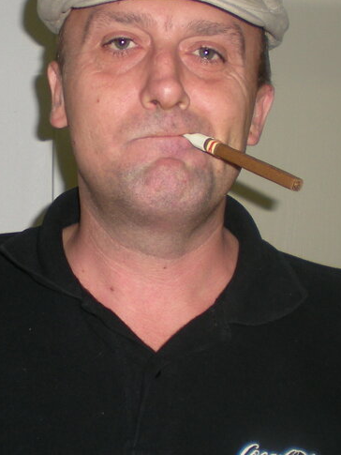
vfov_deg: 20.9
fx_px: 1234
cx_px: 119
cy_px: 209
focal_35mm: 94
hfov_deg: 15.7
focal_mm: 6.3
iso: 64
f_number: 3.1
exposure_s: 1/60
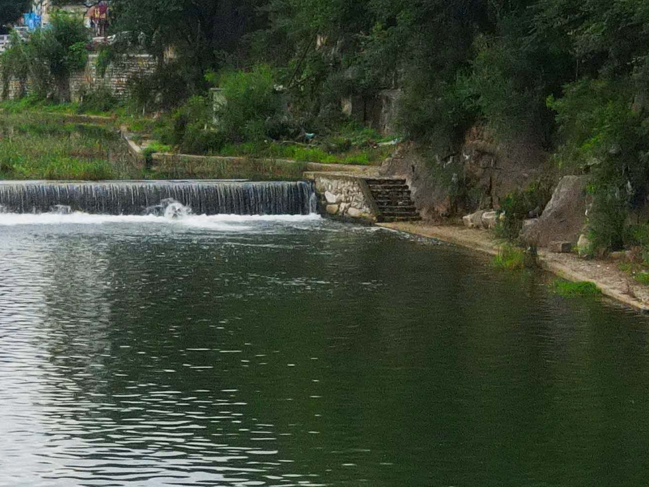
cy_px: 522
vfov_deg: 10.1
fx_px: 2719
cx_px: -115
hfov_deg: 13.3
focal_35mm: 145
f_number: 2.8
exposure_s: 1/200
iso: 100
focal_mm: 4.5
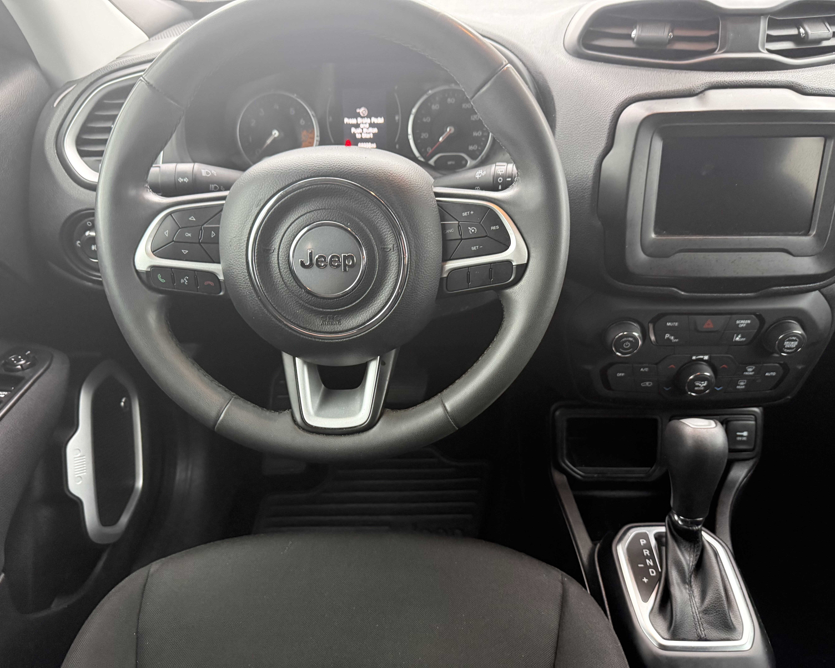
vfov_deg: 56.8
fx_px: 618
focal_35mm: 25
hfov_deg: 68.1
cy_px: 334
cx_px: 405
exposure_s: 1/60
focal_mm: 6.76
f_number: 1.78
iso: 640
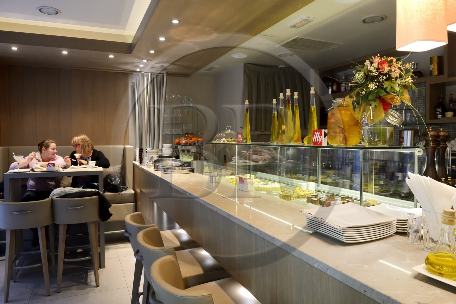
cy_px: 152
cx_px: 228
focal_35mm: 24
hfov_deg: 73.8
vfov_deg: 53.1
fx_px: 304
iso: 1600
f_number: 10
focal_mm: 24
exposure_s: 1/13
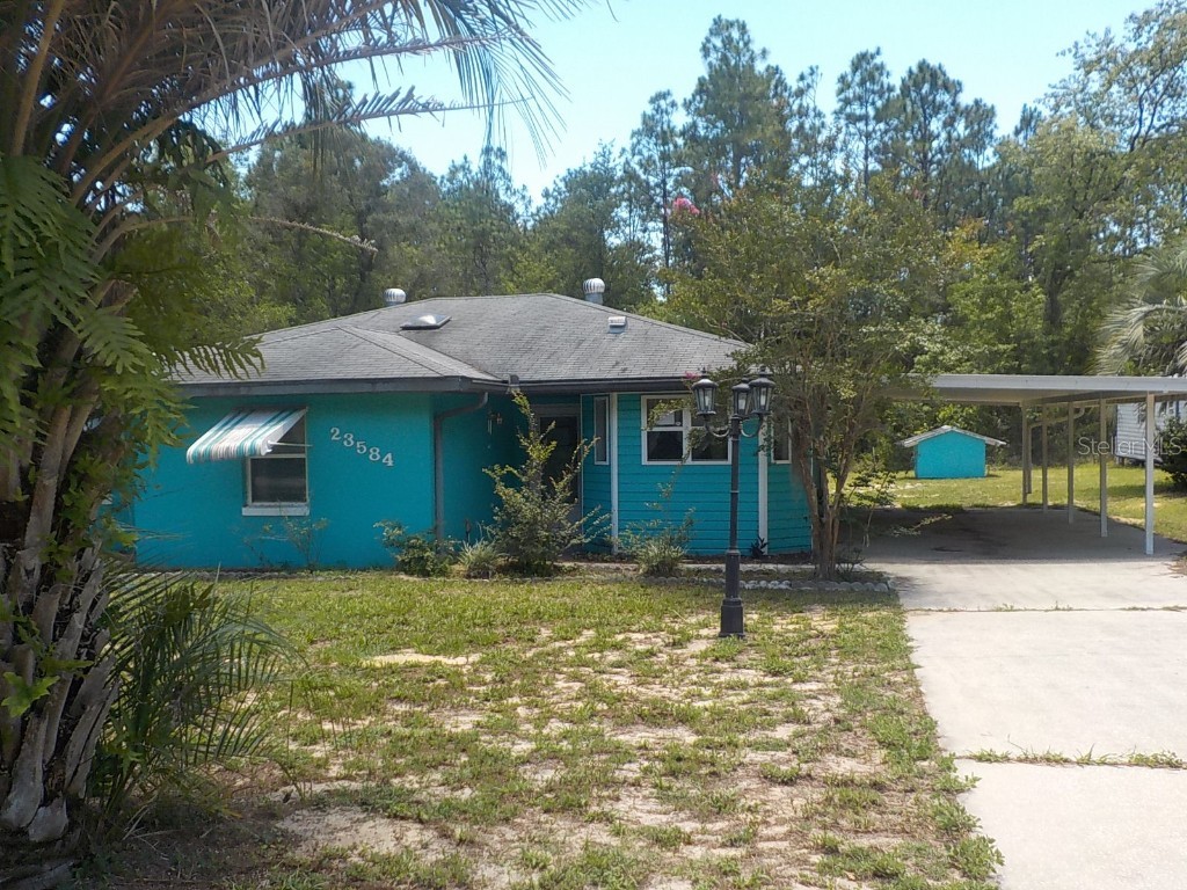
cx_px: 594
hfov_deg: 60.0
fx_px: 1029
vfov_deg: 46.8
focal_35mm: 30
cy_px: 445
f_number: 3.3
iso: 125
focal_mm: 4.1
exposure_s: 1/400
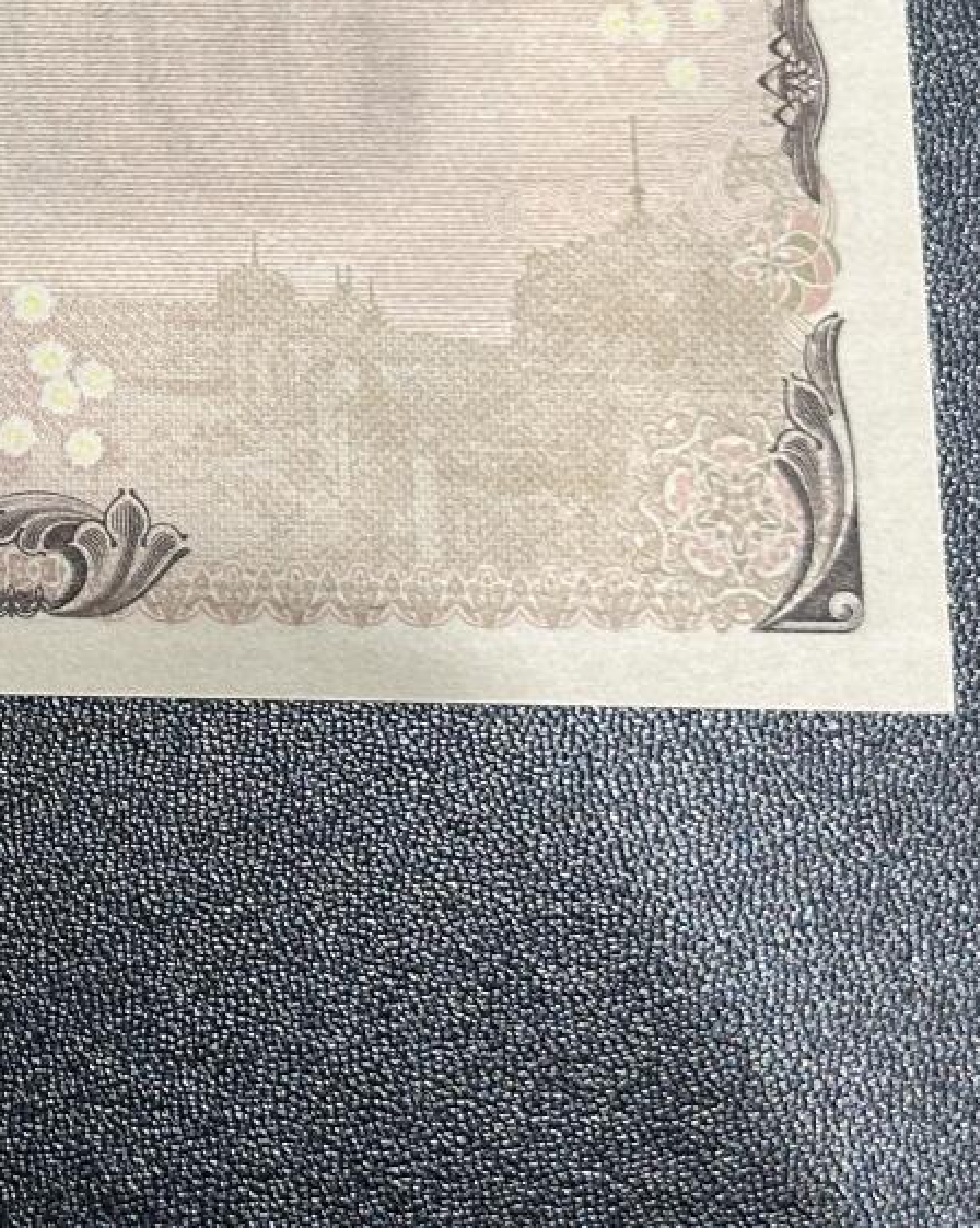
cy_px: 83
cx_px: -330
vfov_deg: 16.2
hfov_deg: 12.7
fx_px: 4246
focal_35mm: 117
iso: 125
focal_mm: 6.86
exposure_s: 1/50
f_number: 1.78
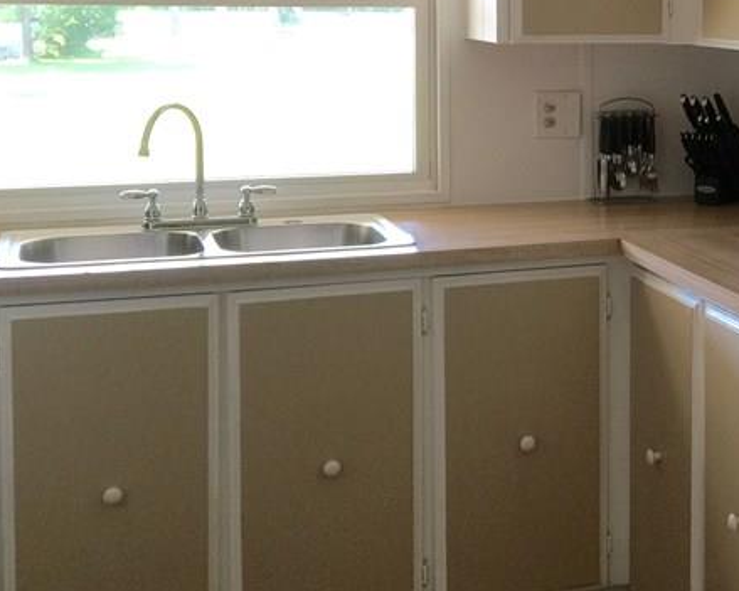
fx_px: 1443
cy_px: 135
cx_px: 694
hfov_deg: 27.5
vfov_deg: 22.9
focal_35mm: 66
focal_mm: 4.15
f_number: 2.2
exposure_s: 1/40
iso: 32
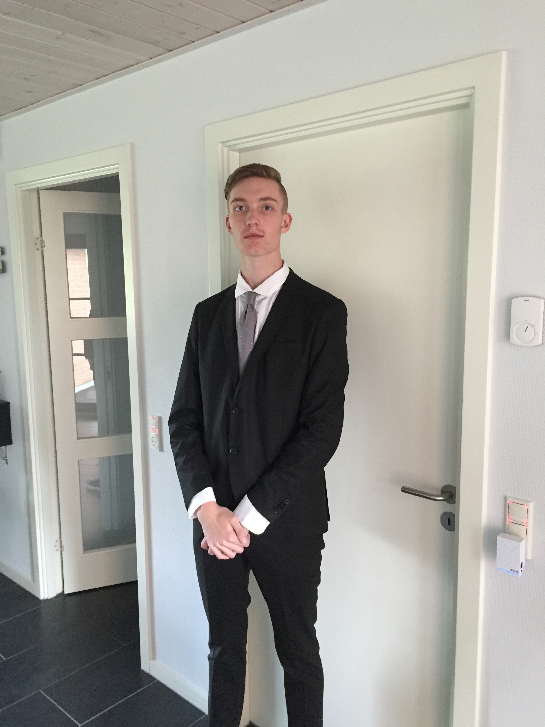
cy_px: 364
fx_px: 609
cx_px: 272
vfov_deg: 61.7
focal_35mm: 29
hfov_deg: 48.2
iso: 200
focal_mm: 4.15
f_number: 2.2
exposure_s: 1/33
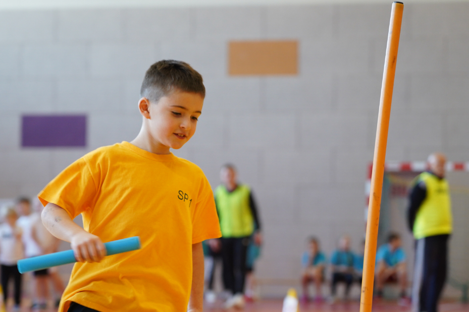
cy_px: 201
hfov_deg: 14.0
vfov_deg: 9.3
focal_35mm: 147
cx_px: 213
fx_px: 1915
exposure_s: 1/100
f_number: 4
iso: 1250
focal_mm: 105
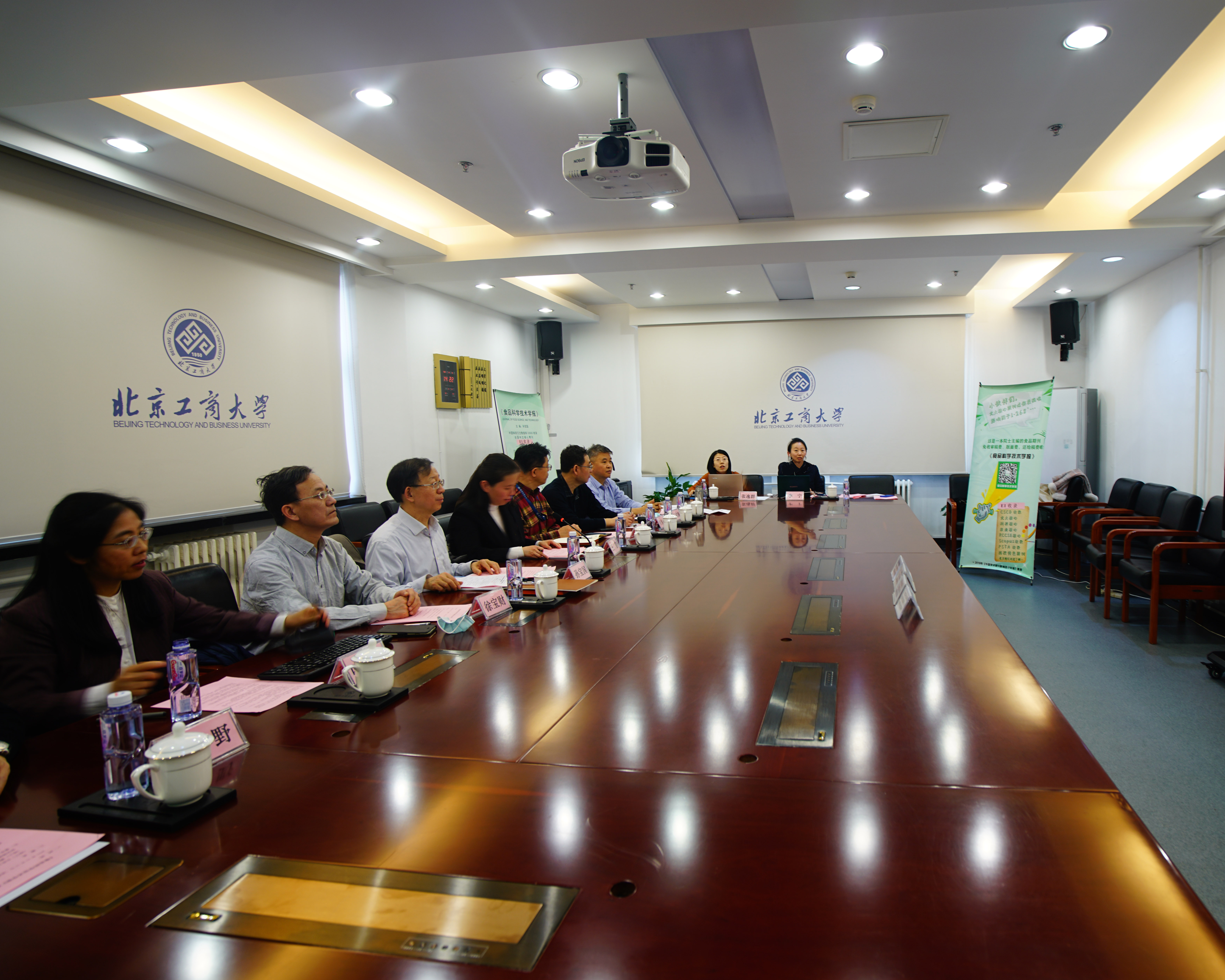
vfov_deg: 70.9
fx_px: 689
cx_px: 757
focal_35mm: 19
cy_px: 487
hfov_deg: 81.9
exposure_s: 1/8
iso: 100
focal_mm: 16
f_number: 4.5
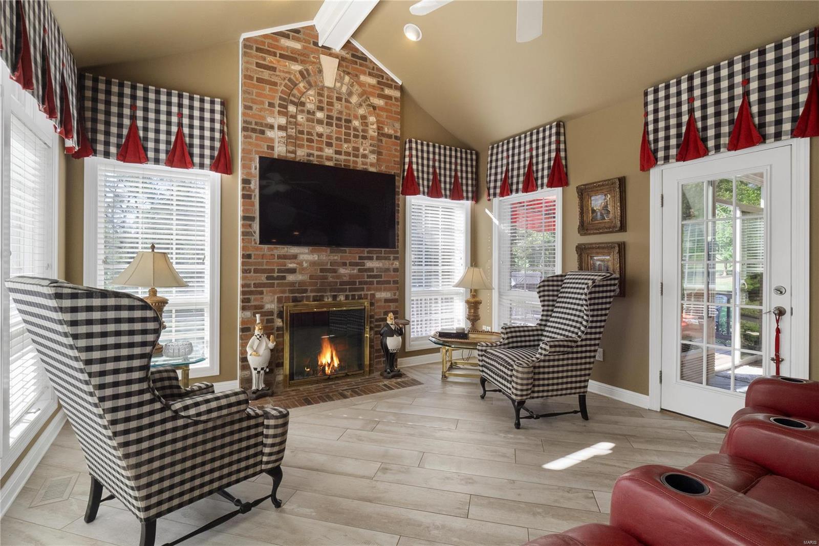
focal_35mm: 16
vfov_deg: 73.7
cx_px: 410
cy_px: 273
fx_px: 364
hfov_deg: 96.7
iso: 400
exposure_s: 1/50
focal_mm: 8
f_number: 8
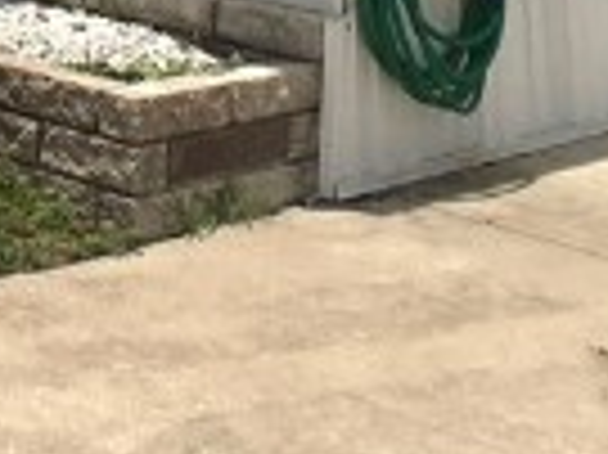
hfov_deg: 9.1
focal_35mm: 213
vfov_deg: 6.7
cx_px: -288
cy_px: -571
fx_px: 3738
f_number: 1.8
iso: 25
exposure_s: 1/4000
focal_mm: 3.99
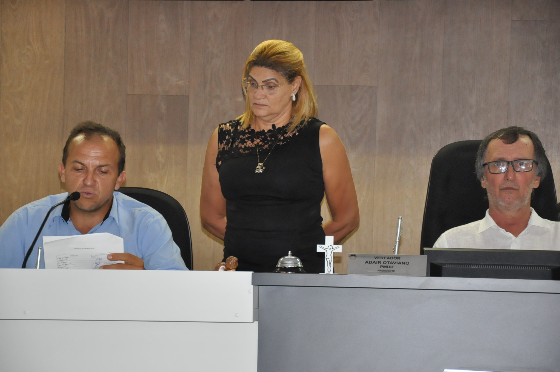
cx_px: 280
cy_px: 186
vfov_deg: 10.7
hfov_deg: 16.1
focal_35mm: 128
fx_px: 1981
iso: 2000
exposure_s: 1/60
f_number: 5.6
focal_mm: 85
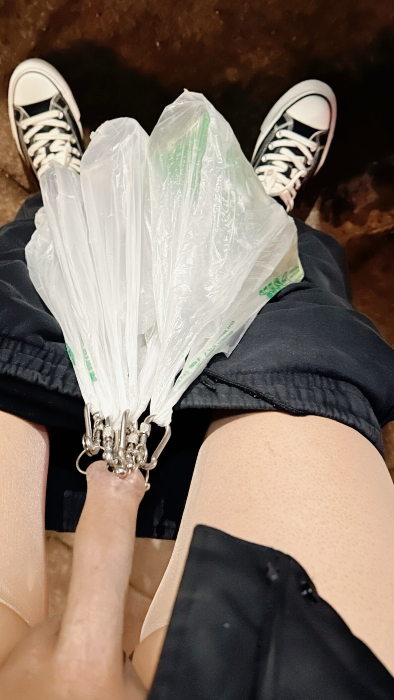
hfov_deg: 36.3
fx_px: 594
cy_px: 308
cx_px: 129
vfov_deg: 60.8
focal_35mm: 32
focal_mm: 6.86
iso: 1250
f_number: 1.78
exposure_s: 1/9
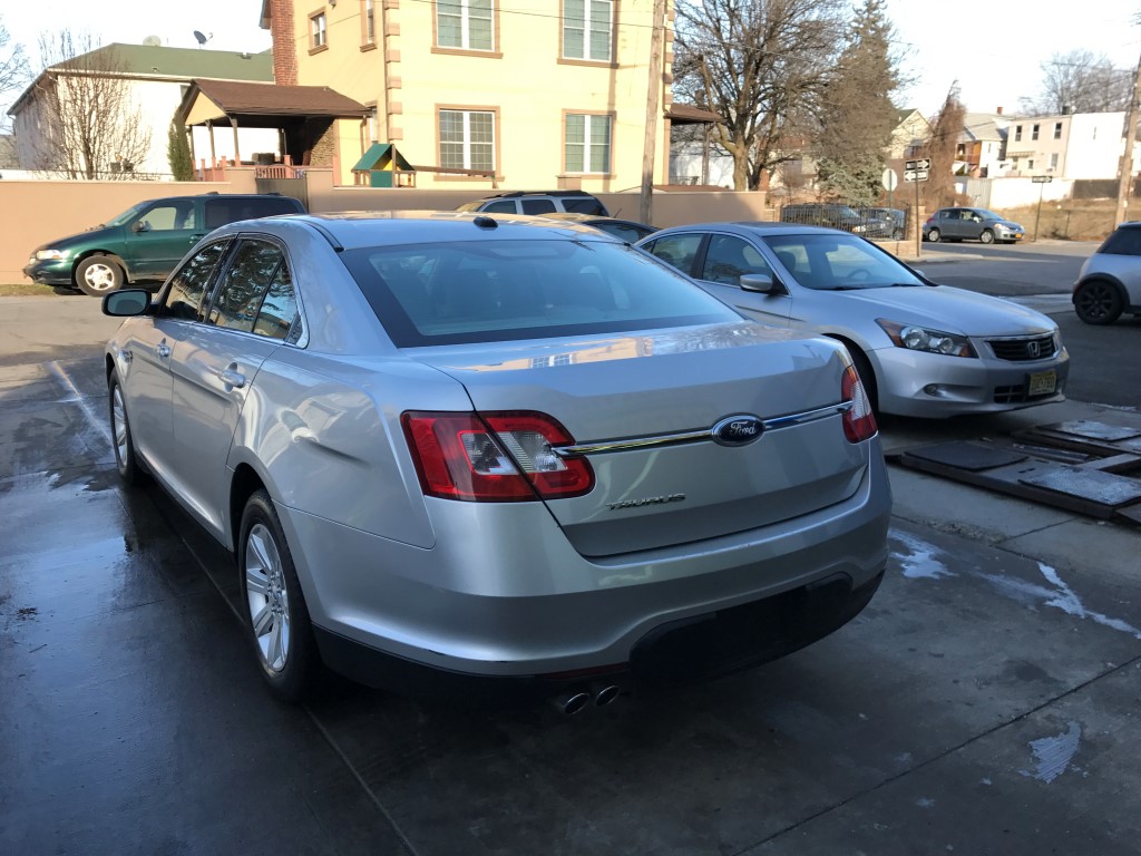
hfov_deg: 63.4
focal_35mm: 28
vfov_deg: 49.7
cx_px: 570
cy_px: 428
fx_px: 923
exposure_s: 1/501
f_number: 1.8
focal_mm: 3.99
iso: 20
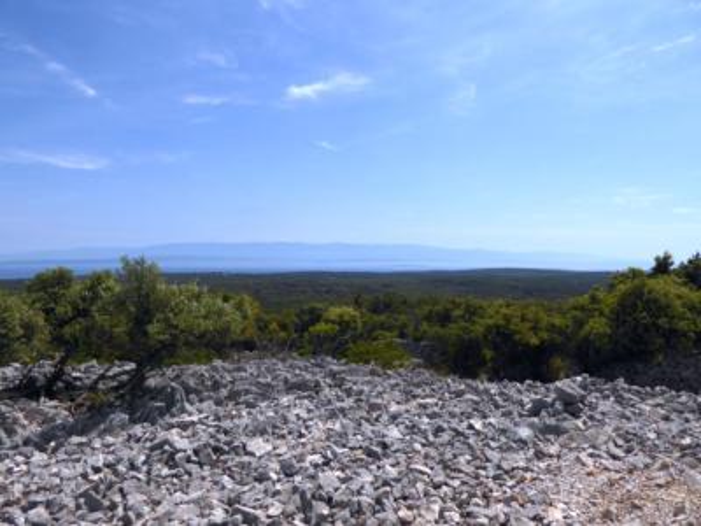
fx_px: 486
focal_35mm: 24
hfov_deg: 71.6
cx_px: 350
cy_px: 263
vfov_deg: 56.8
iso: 80
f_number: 4
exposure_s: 1/1600
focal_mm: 4.3
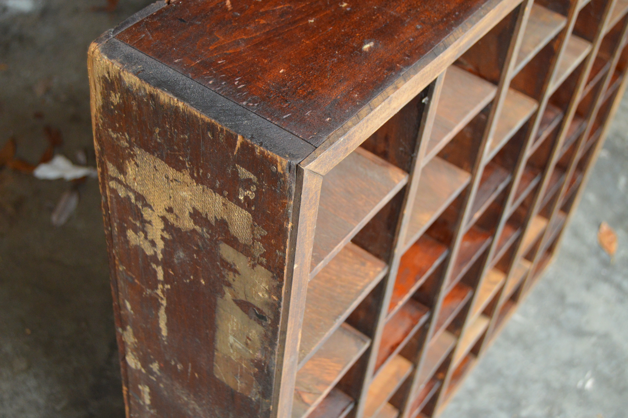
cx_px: 314
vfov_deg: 28.0
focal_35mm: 48
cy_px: 209
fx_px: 837
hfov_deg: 41.1
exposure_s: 1/60
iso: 1400
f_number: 4.5
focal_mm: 32
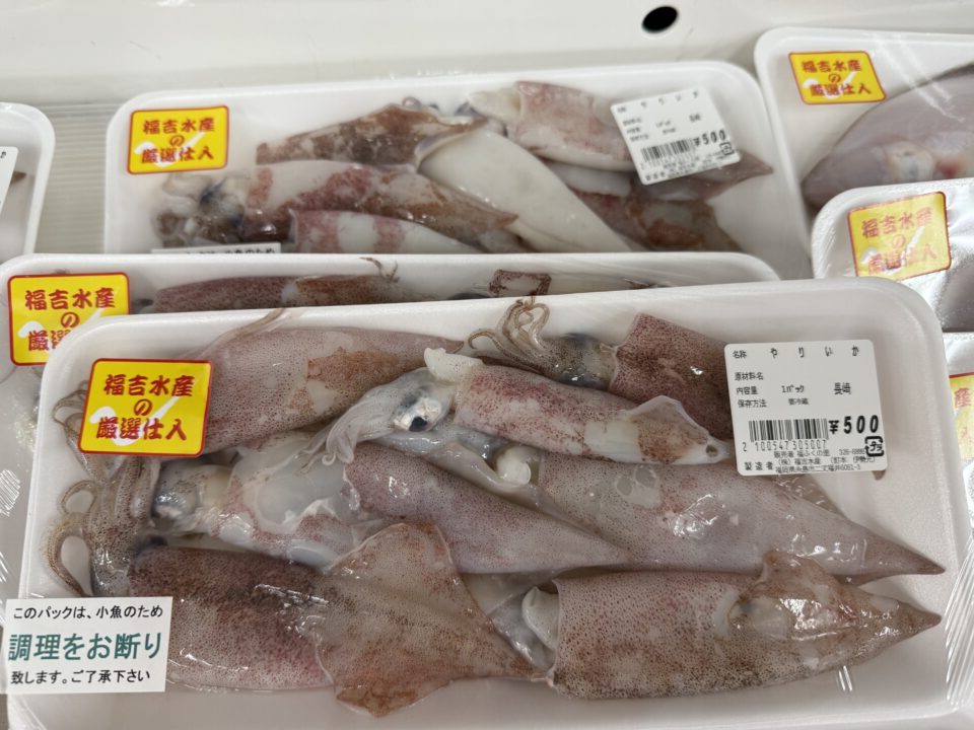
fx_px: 675
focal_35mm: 24
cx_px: 487
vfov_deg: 56.8
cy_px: 365
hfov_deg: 71.6
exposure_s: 1/60
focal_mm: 6.76
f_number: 1.78
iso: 100
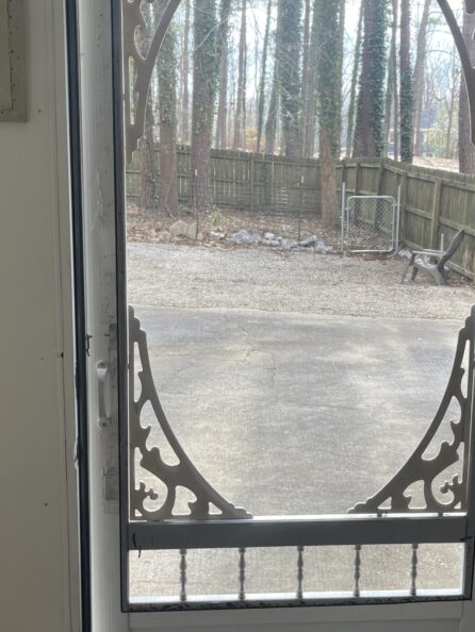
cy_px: 318
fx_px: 640
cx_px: 298
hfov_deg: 40.4
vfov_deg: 52.6
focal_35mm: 35
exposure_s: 1/129
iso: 32
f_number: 1.6
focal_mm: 5.1
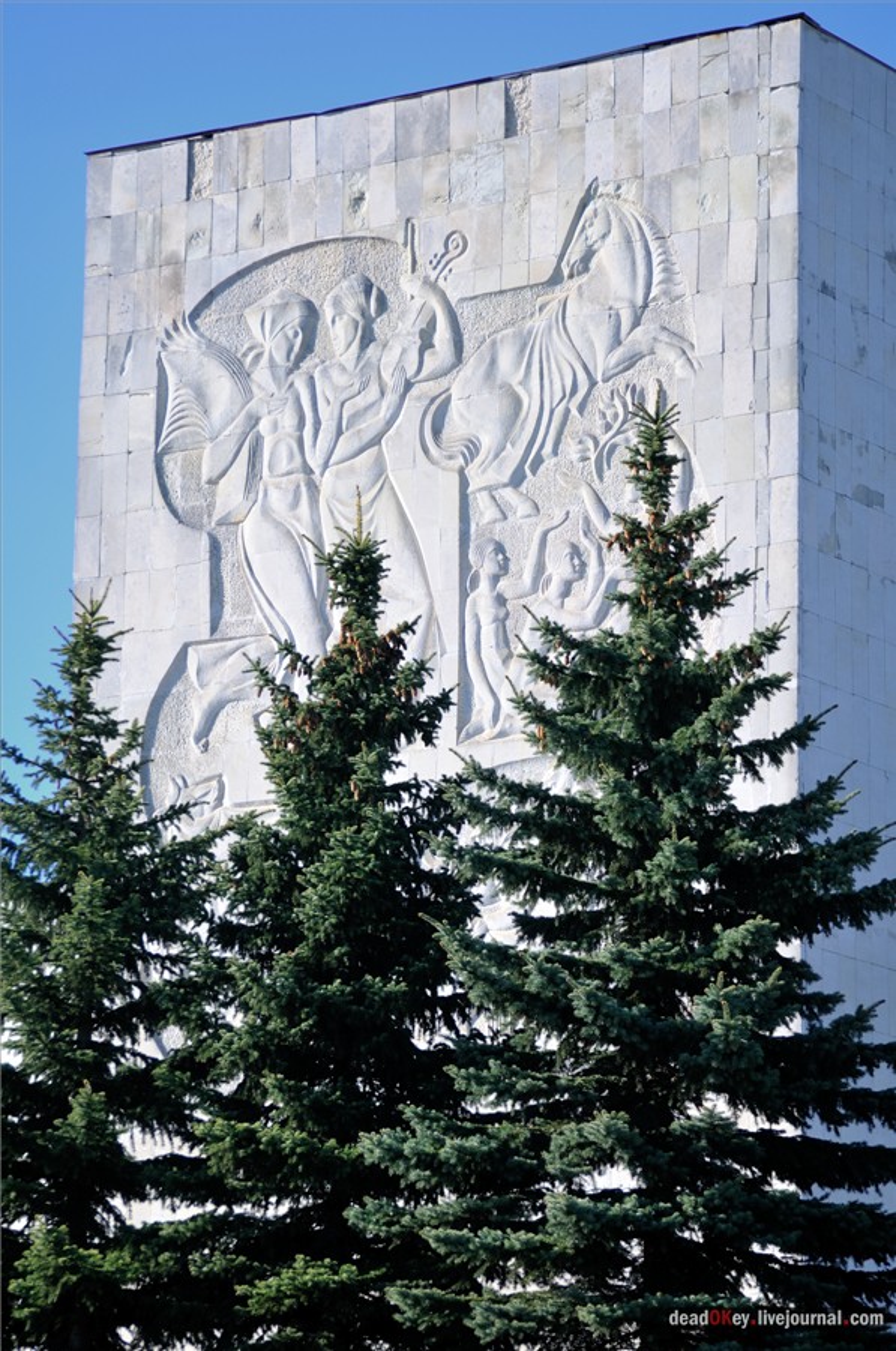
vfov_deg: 15.2
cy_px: 676
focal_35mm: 135
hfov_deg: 10.1
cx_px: 448
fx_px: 5057
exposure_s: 1/320
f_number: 6.3
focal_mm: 90
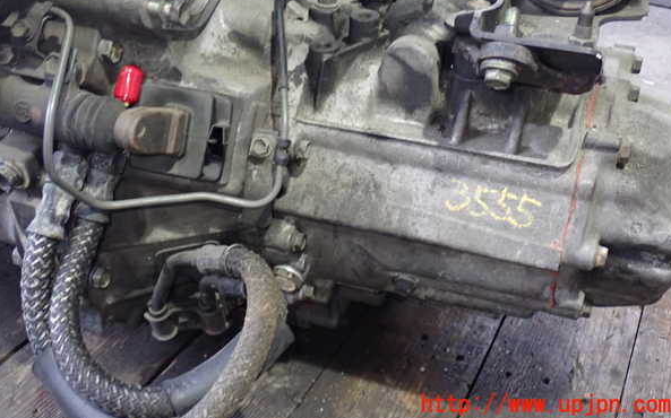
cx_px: 337
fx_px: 804
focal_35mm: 44
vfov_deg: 29.1
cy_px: 165
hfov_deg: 45.3
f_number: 2.8
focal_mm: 7.31
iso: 800
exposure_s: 1/25
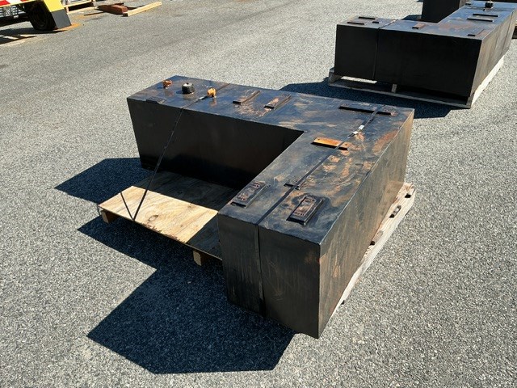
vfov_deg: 48.2
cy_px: 194
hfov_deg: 61.7
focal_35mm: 29
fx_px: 433
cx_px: 258
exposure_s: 1/1121
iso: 25
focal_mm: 3
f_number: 1.8
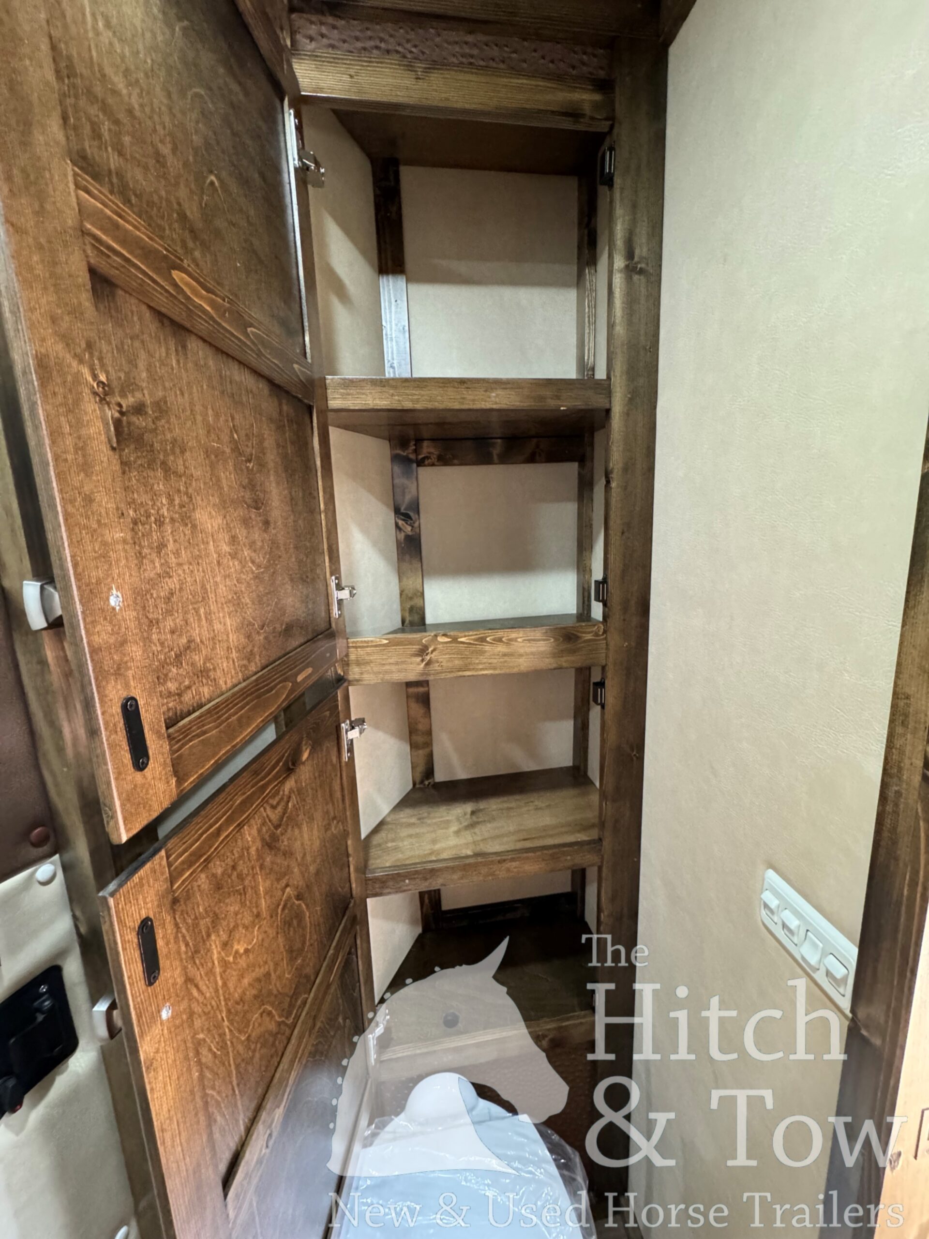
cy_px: 620
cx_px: 464
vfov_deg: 102.1
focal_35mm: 14
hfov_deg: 85.7
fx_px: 501
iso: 1000
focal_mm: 2.22
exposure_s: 1/60
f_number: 2.2
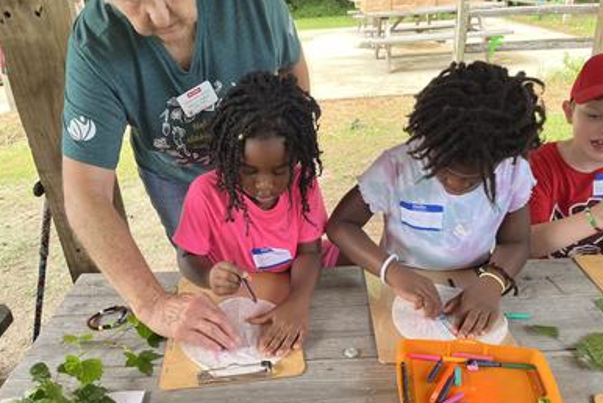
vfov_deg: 46.5
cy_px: 195
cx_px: 302
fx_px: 469
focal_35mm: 28
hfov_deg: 65.4
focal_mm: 5.1
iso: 64
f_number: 1.6
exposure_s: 1/158
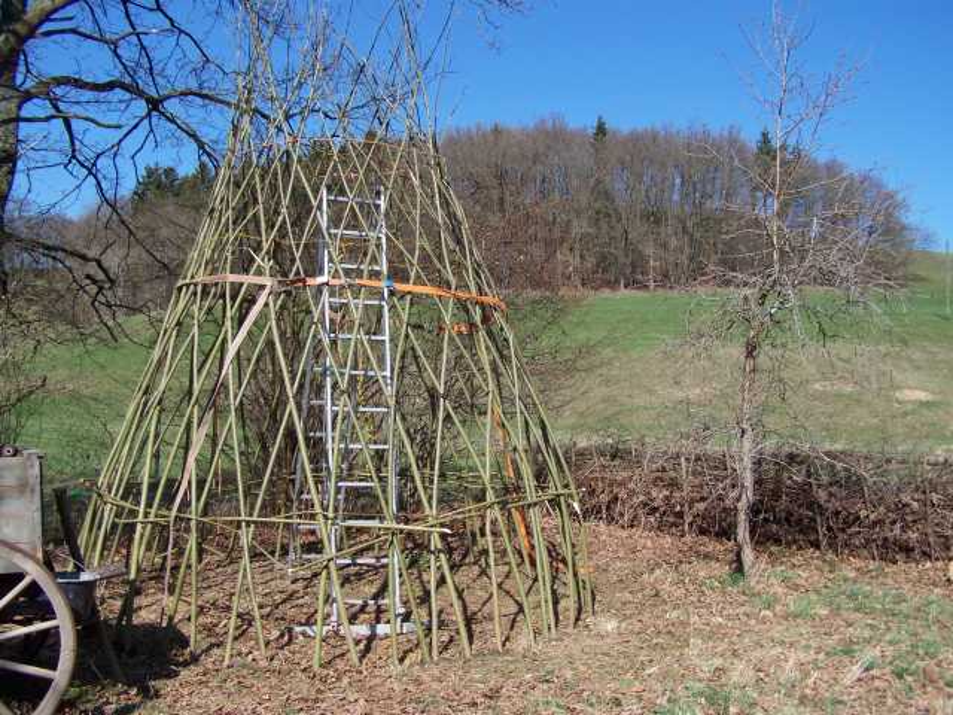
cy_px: 358
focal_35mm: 38
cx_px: 476
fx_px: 1046
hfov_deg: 49.0
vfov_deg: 37.7
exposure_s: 1/400
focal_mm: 6.3
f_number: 4
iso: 64
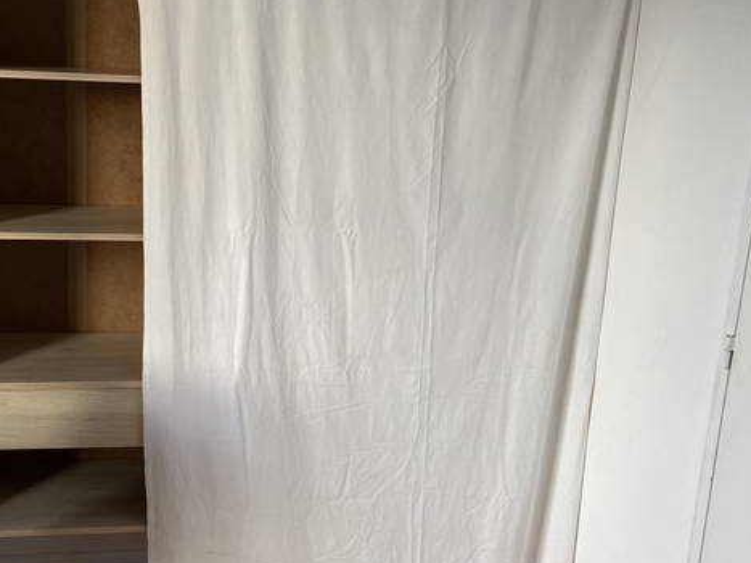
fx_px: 954
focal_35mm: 44
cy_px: 288
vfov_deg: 32.9
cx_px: 273
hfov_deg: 42.6
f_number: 1.8
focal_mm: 4.25
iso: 125
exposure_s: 1/121
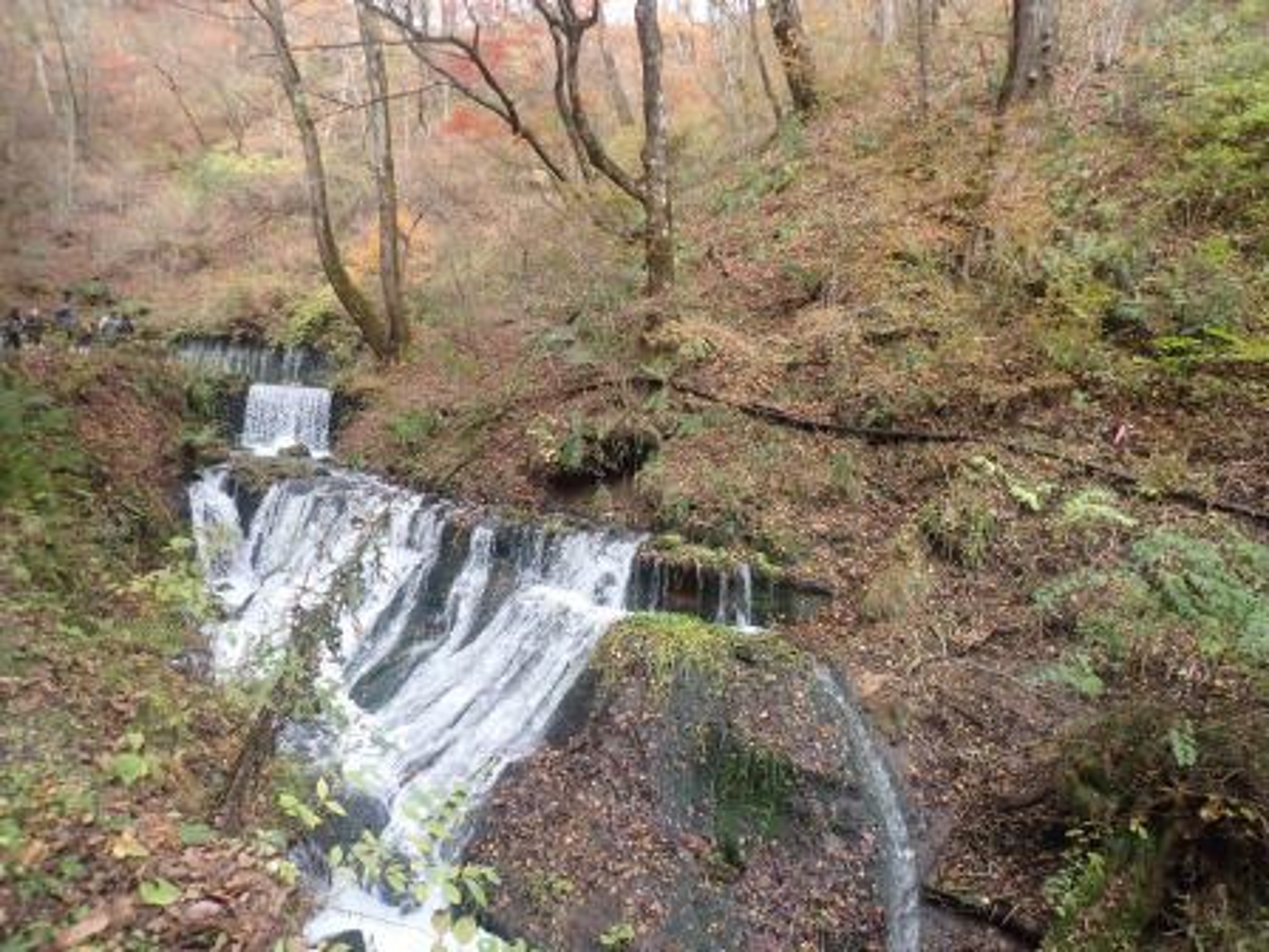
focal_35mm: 25
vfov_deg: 54.9
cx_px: 634
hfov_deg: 69.4
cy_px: 476
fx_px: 916
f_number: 2
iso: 100
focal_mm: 4.5
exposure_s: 1/160
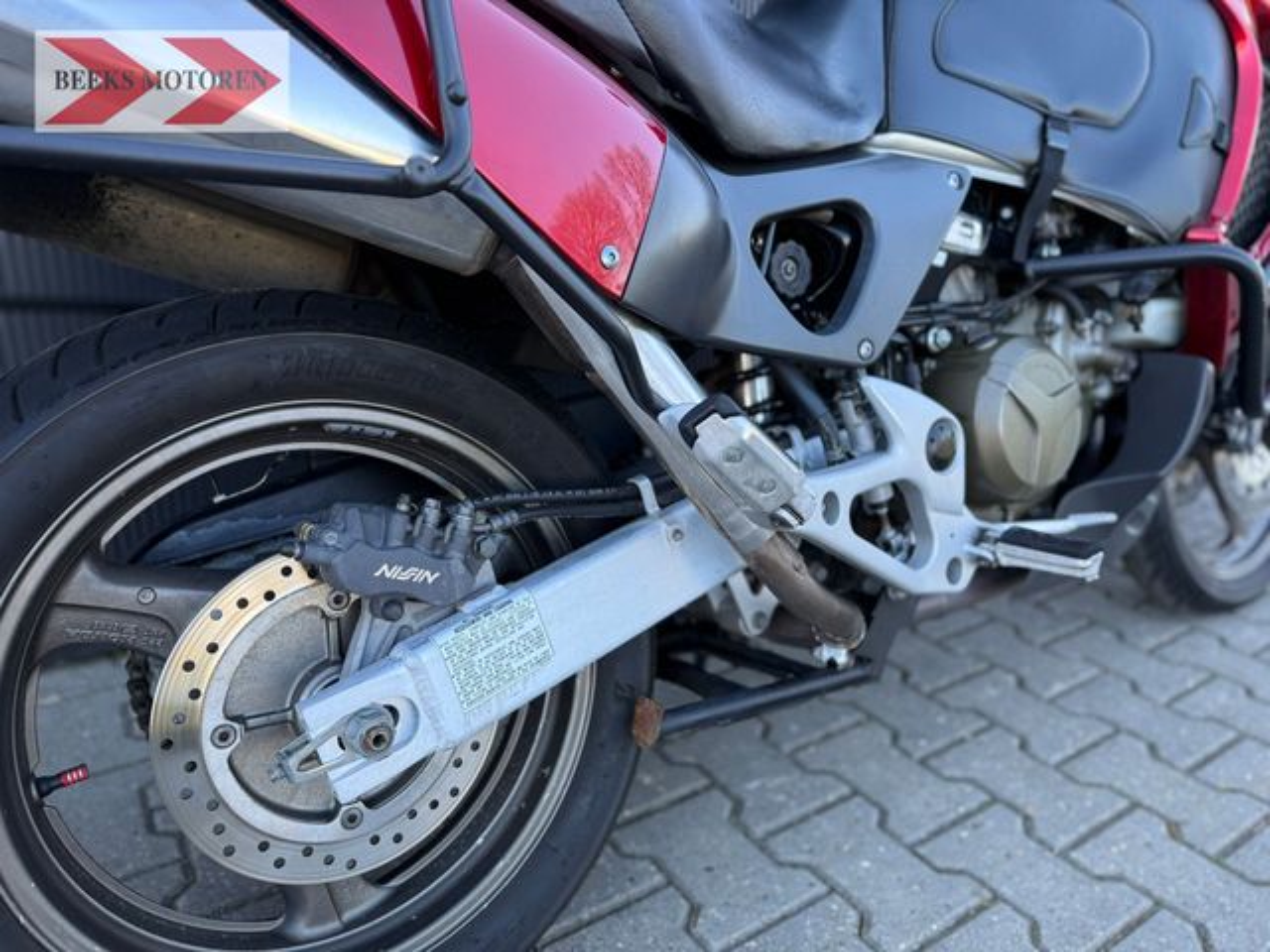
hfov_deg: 71.6
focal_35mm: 24
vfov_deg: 56.8
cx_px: 635
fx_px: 881
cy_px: 476
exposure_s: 1/277
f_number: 1.78
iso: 100
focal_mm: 6.76
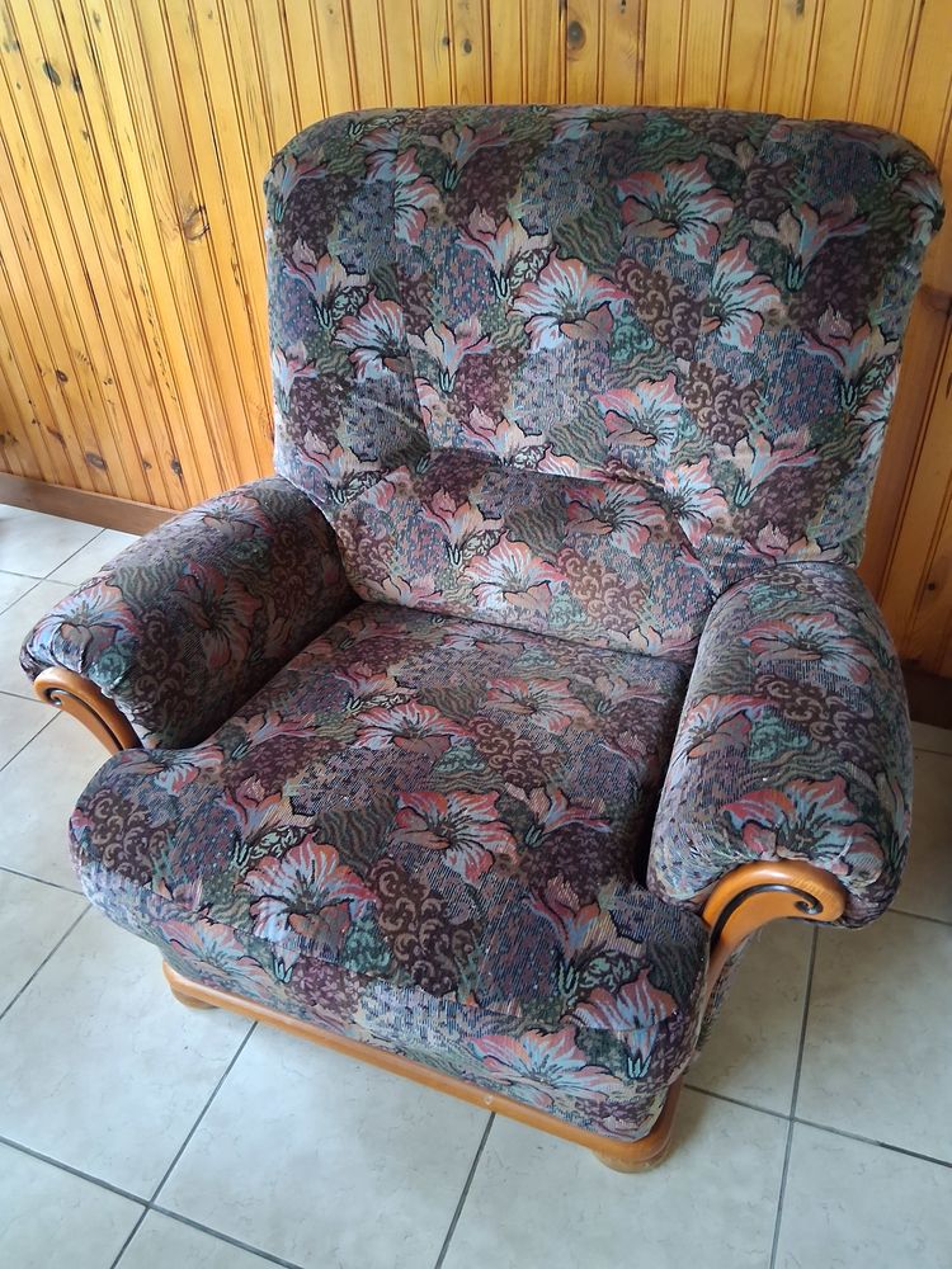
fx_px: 953
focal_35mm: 26
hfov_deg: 53.1
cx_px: 476
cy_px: 634
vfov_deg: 67.3
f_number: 1.8
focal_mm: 3.98
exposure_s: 1/25
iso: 640
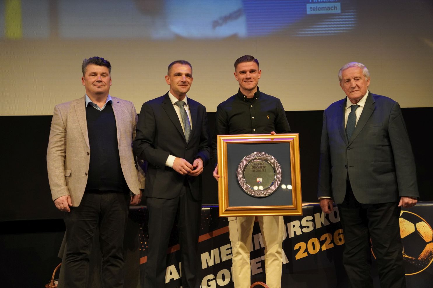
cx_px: 216
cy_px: 144
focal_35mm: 56
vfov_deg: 24.1
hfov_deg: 35.6
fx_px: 675
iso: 1250
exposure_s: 1/100
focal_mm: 37.4
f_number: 2.8
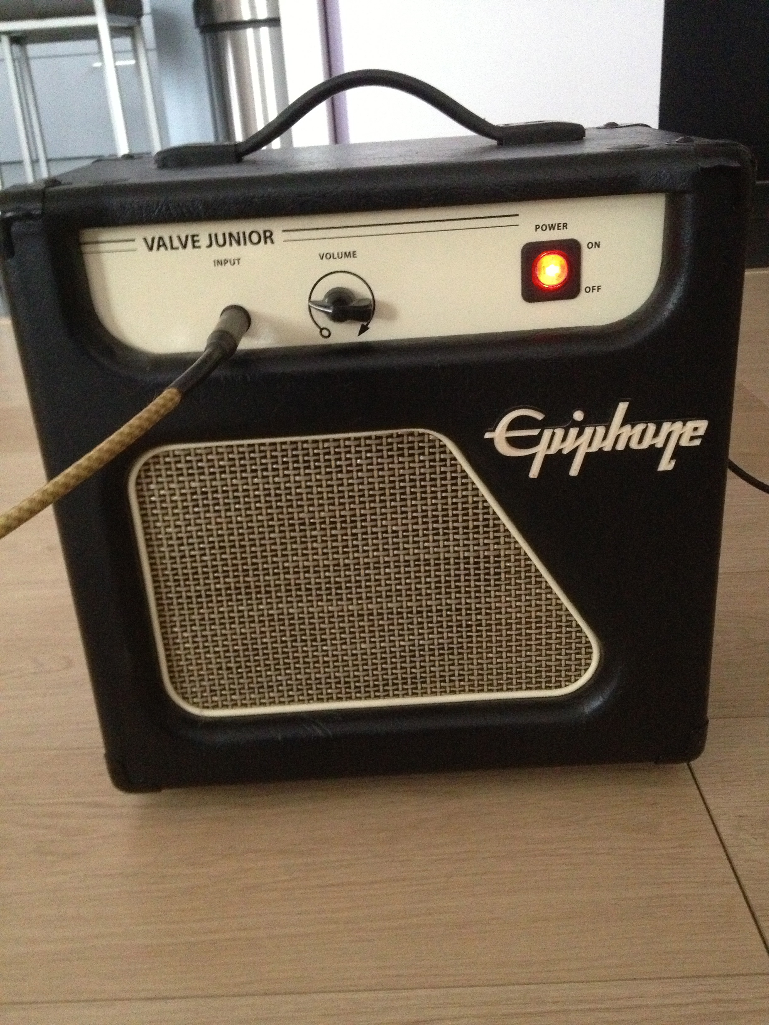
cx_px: 384
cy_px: 512
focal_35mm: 35
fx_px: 1037
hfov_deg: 40.7
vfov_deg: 52.6
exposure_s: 1/15
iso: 640
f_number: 2.4
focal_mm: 4.28
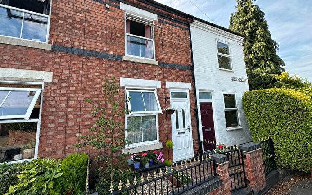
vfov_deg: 74.8
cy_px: 94
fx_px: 128
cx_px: 156
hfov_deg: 101.5
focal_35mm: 15
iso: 40
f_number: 2.2
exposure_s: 1/673
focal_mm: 2.22
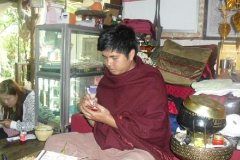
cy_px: 85
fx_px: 253
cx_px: 119
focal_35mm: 38
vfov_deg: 35.0
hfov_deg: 50.7
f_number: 3.1
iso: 200
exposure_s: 1/100
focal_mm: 6.3
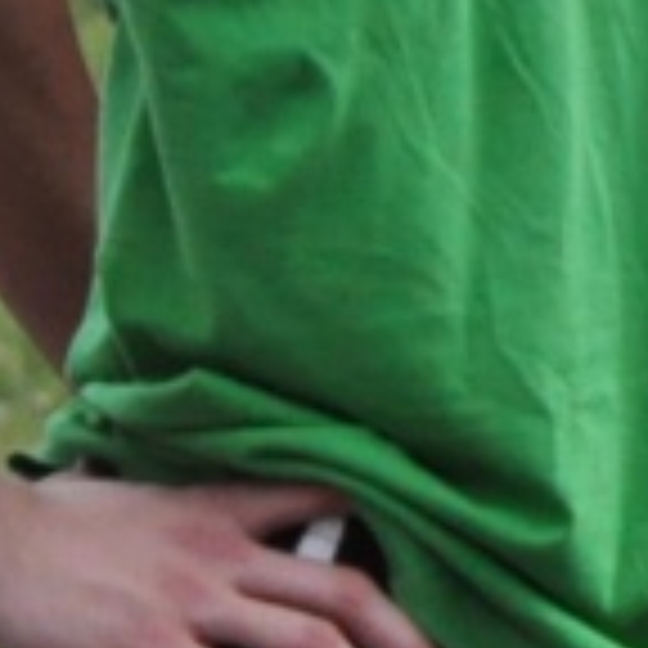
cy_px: -506
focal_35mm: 601
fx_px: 12736
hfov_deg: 2.9
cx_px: 1418
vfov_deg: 2.9
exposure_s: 1/1250
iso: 2000
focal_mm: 85
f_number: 5.6
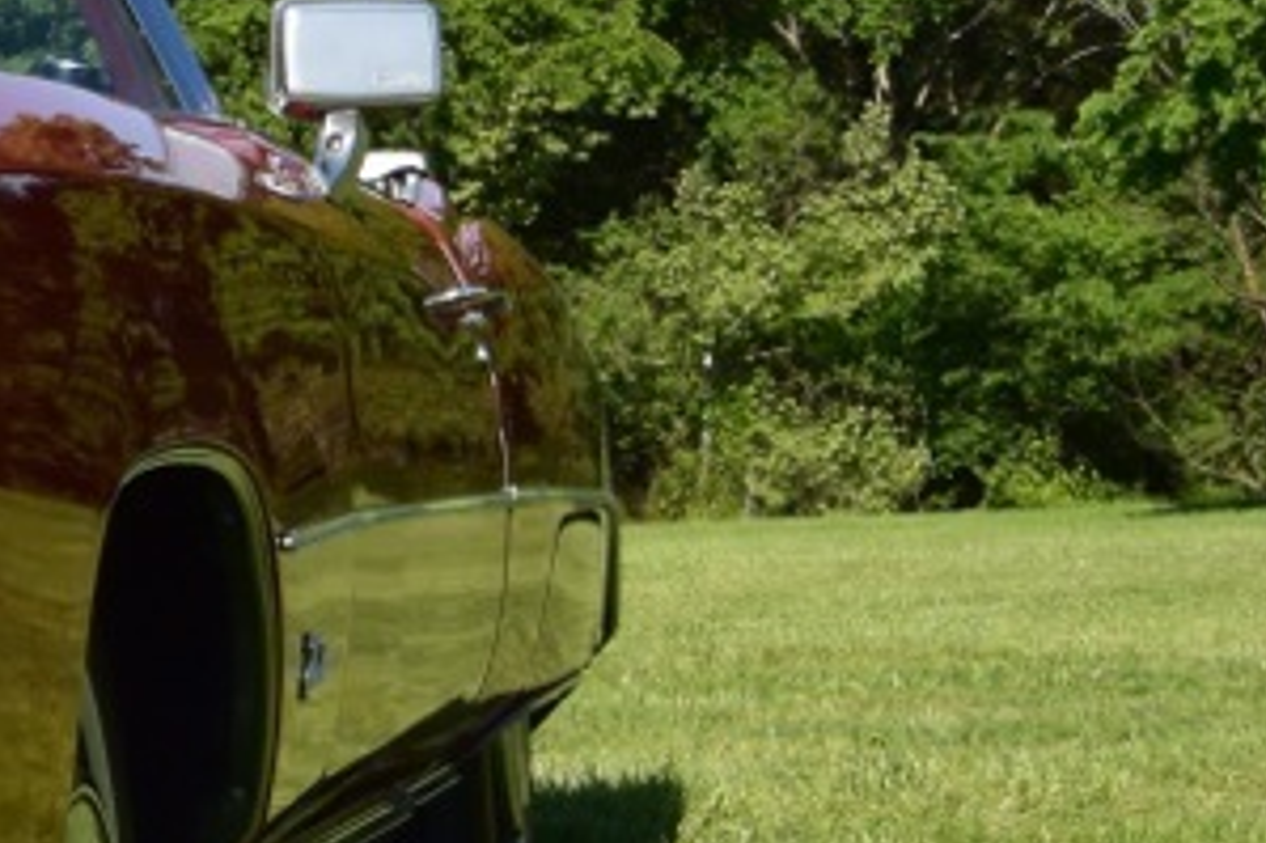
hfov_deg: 12.2
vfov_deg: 9.1
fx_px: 5272
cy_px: 320
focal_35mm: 150
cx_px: -1236
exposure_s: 1/500
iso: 160
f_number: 5.6
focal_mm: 13
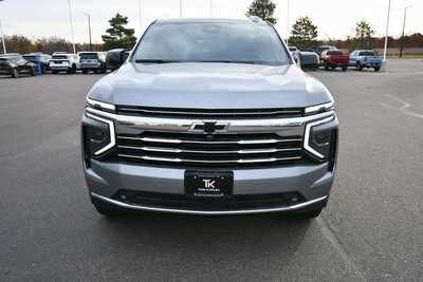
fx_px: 353
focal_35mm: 30
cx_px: 212
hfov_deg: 61.9
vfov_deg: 43.6
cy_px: 141
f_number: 5.6
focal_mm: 20
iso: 320
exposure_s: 1/250
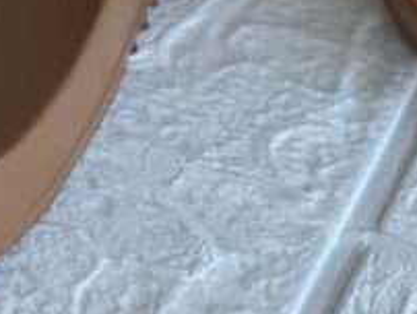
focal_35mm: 355
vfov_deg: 4.1
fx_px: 4282
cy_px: -451
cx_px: 363
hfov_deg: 5.6
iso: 125
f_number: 2.8
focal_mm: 9
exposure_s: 1/120
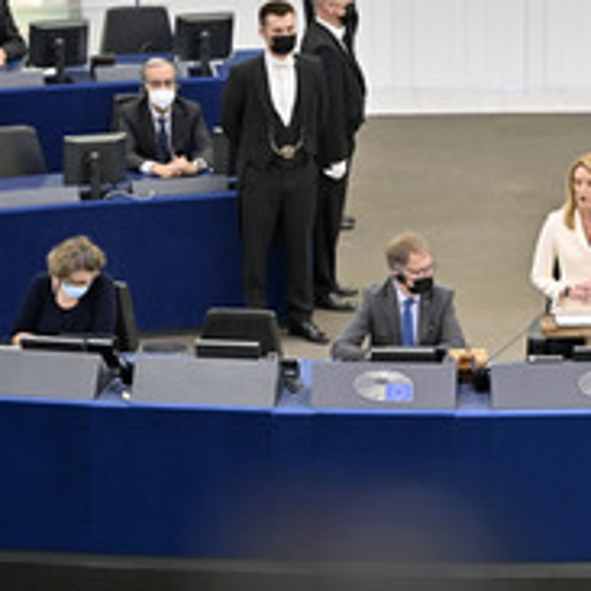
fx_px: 8093
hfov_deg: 4.2
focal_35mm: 419
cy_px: 400
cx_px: 599
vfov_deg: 4.2
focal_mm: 200
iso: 1000
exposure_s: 1/250
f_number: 2.8
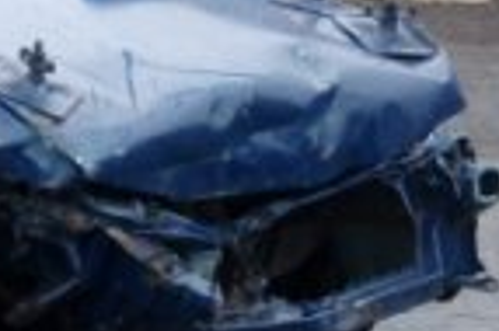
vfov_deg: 3.7
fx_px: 5098
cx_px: -325
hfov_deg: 5.5
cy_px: -125
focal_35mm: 368
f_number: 5.3
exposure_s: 1/320
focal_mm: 55
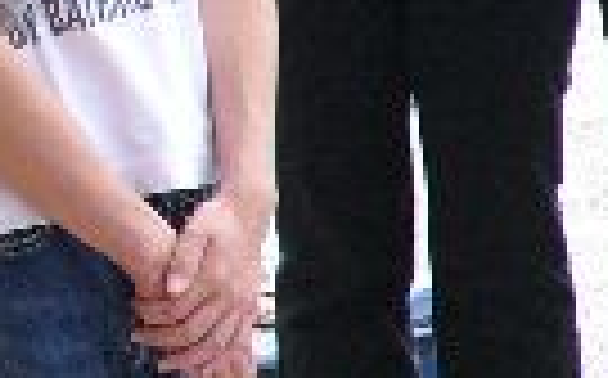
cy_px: 0
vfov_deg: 1.2
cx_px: -658
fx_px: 18386
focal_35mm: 1111
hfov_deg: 1.9
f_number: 2.8
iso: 100
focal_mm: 36.7
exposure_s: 1/500
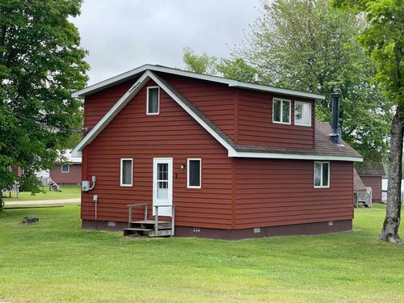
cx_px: 202
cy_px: 152
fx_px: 747
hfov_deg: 30.3
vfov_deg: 22.9
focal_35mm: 64
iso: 20
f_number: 2.2
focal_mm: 7.5
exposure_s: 1/228
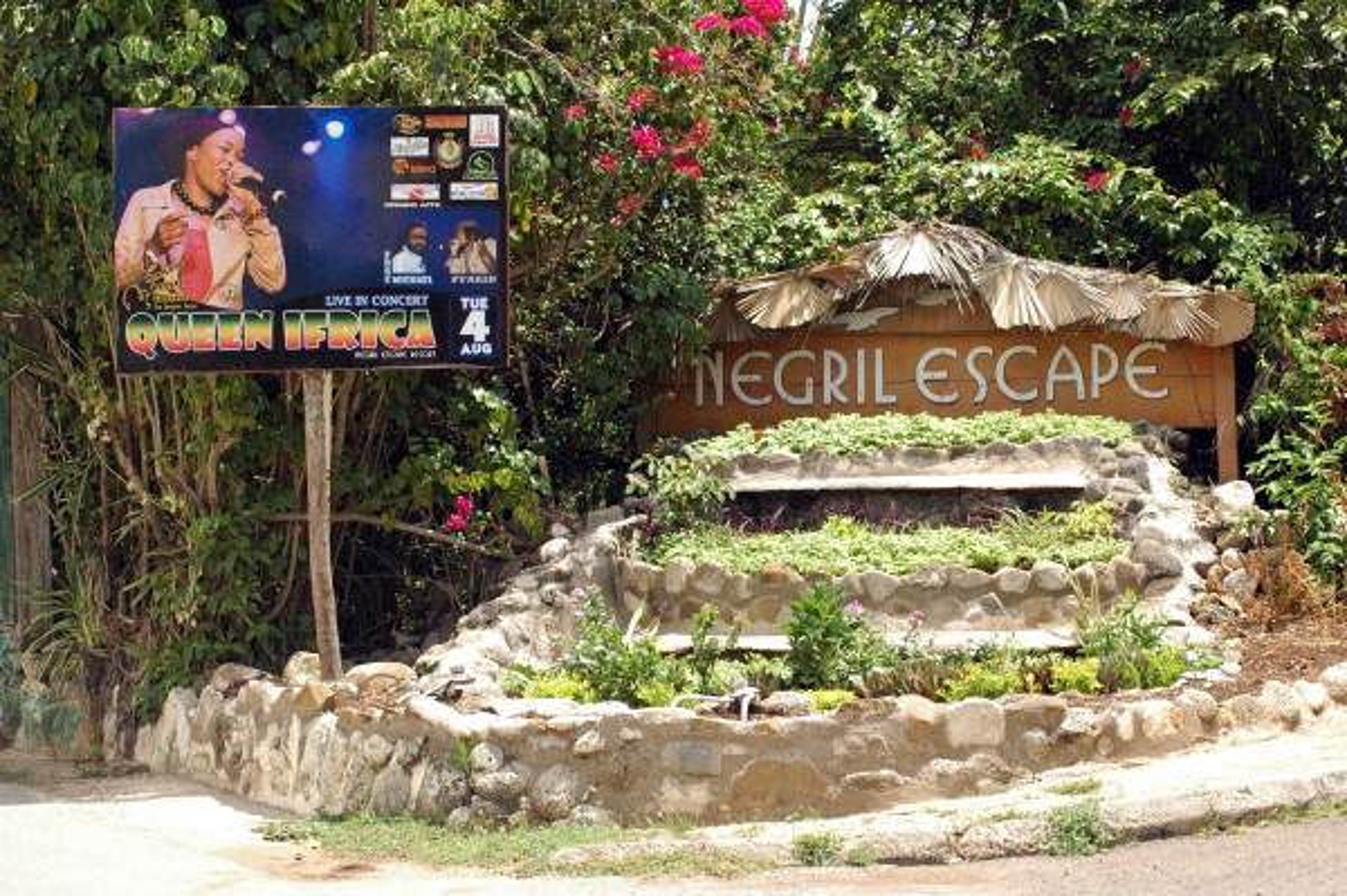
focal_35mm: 75
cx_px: 674
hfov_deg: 27.0
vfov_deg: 18.2
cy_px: 448
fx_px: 2804
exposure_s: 1/2000
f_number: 6.3
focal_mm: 50
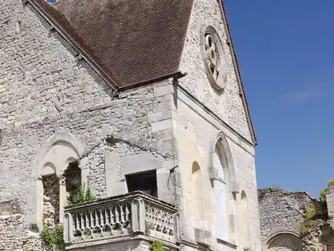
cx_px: 11
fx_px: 647
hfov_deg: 27.5
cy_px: 221
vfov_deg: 21.5
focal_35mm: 67
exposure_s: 1/320
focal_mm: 10
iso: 400
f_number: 2.5
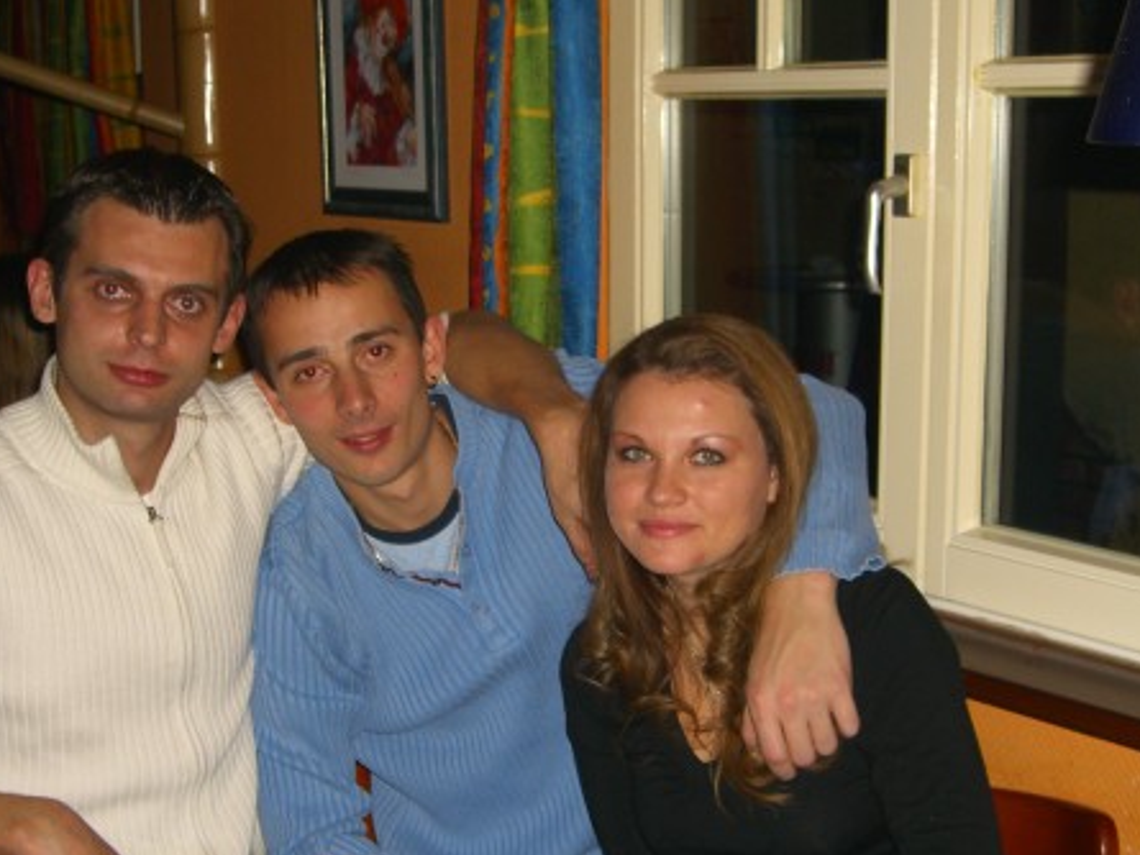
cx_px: 571
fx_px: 2042
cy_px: 509
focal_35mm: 62
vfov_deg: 23.6
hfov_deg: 31.2
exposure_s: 1/60
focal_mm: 9.5
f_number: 3.1
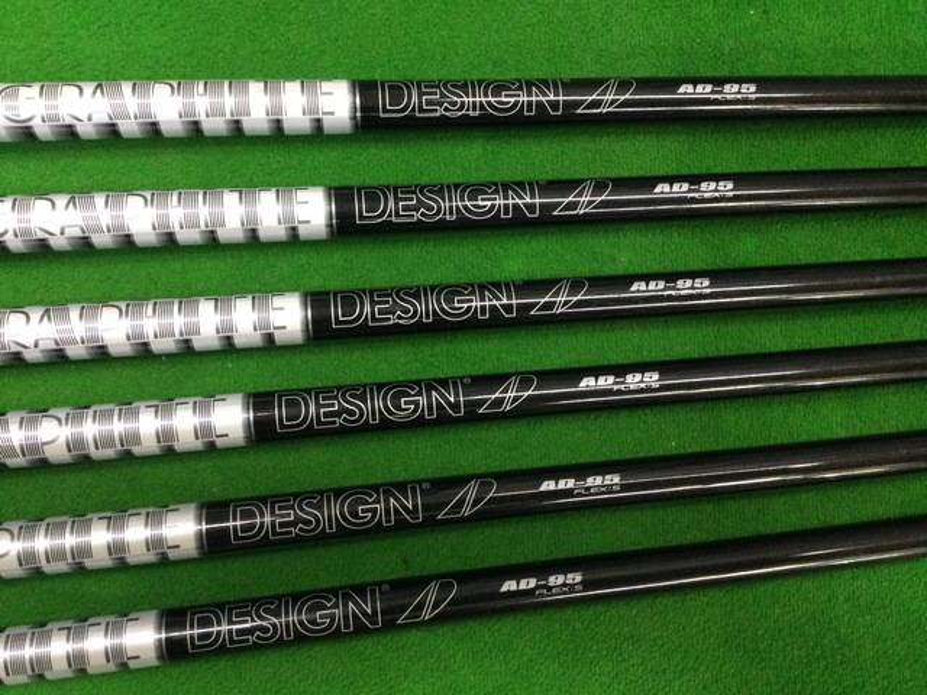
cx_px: 464
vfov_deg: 45.4
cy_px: 348
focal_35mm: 31
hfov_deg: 58.4
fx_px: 830
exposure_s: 1/30
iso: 200
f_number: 2.4
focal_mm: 3.3
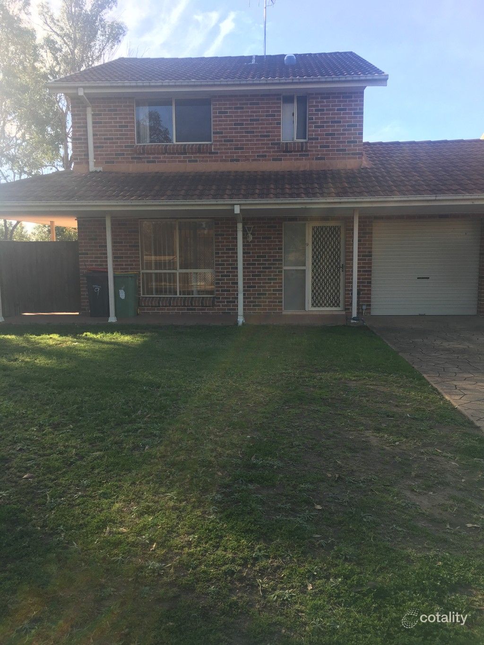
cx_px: 242
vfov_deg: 61.7
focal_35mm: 29
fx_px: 541
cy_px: 322
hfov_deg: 48.2
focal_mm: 4.15
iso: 25
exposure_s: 1/225
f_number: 2.2
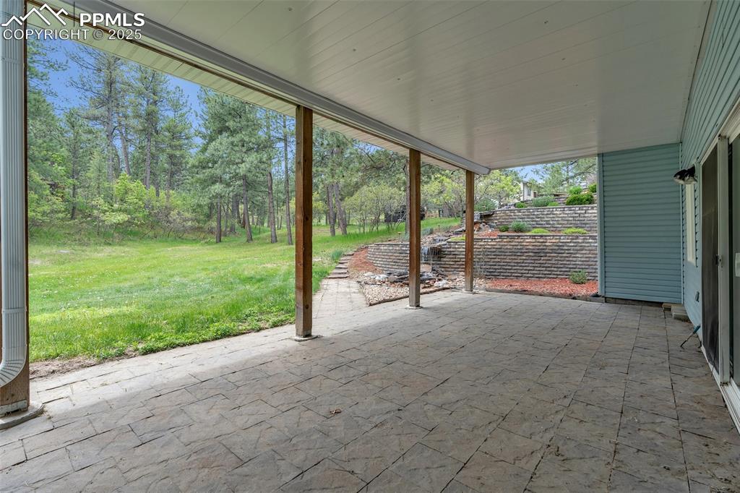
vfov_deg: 73.7
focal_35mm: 16
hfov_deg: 96.8
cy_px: 246
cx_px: 370
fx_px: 329
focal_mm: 16
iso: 400
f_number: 7.1
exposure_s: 1/160
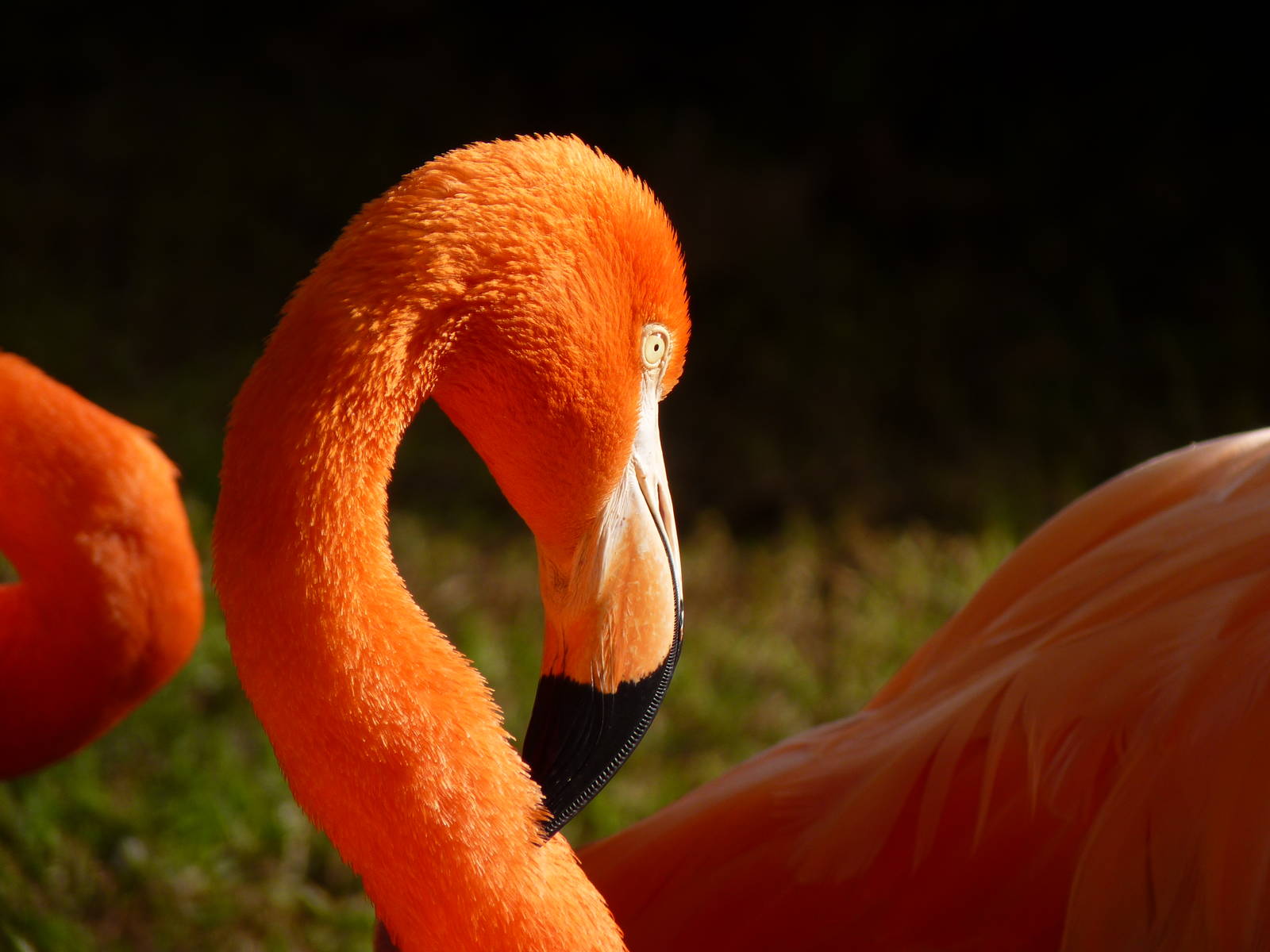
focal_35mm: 486
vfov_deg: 3.1
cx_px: 635
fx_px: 17830
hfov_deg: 4.1
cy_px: 476
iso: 80
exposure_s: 1/640
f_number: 4.4
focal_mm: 86.4
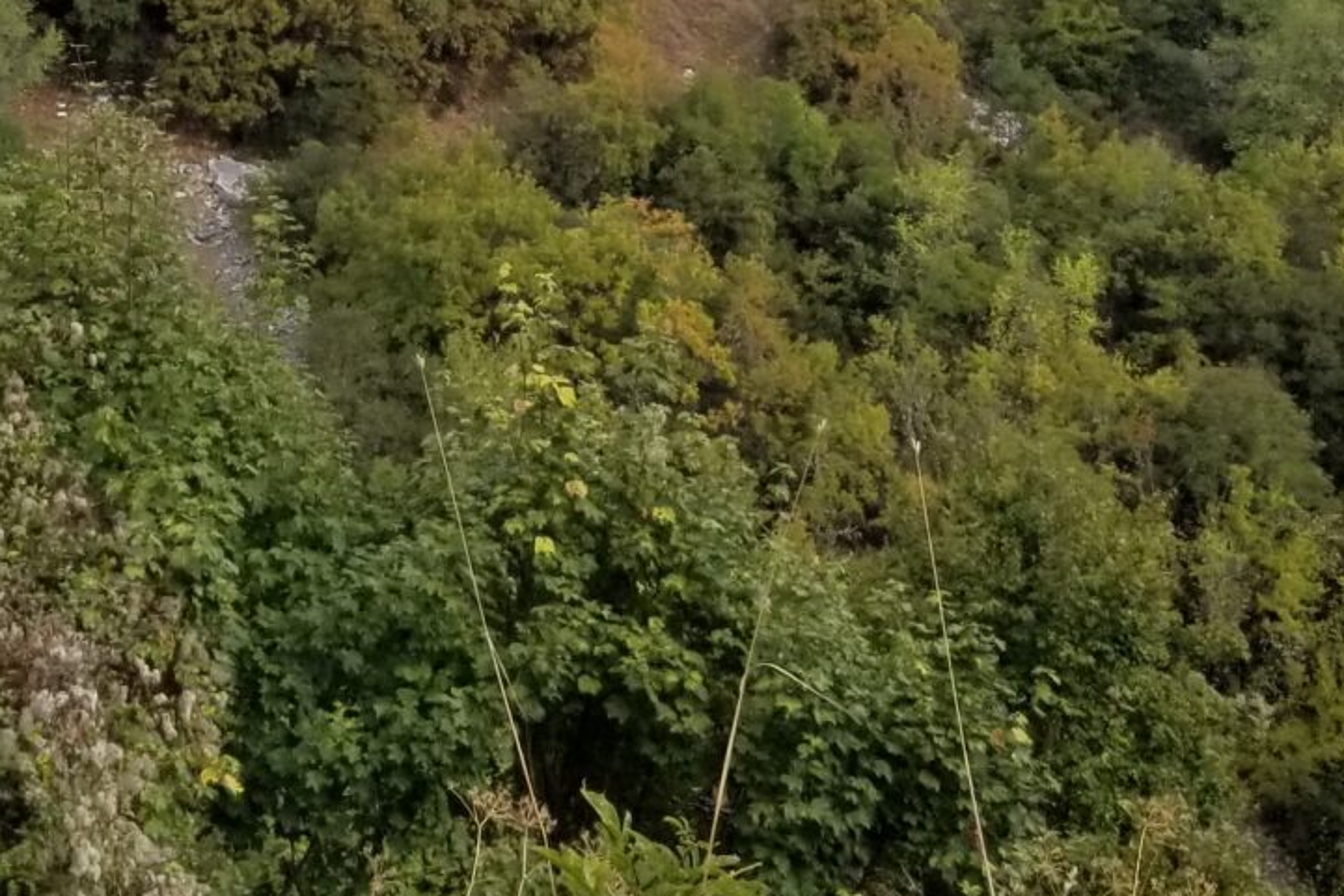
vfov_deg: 13.8
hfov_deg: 21.0
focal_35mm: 96
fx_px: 3584
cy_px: -224
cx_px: 265
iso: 50
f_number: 1.7
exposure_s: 1/920
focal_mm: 4.25
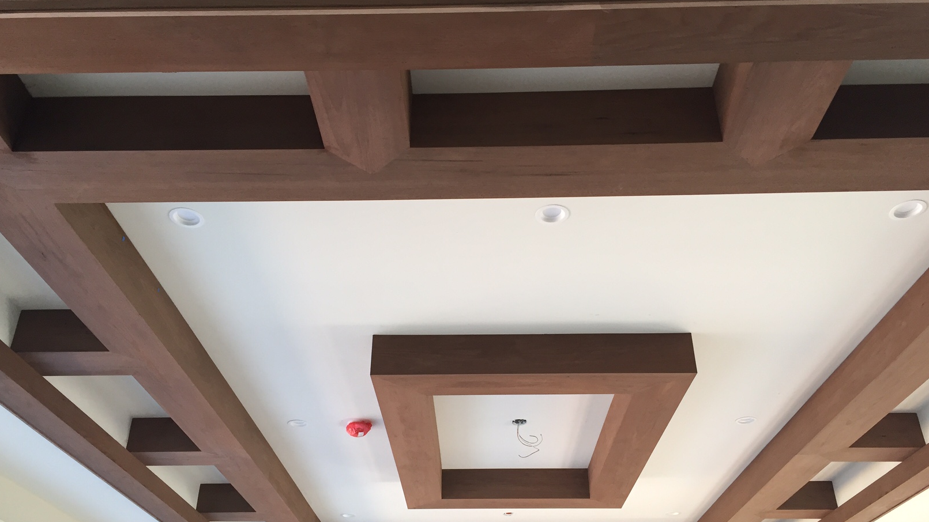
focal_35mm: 32
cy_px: 302
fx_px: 788
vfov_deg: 36.6
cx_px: 467
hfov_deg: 61.0
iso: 64
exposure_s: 1/30
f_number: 2.2
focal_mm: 4.15
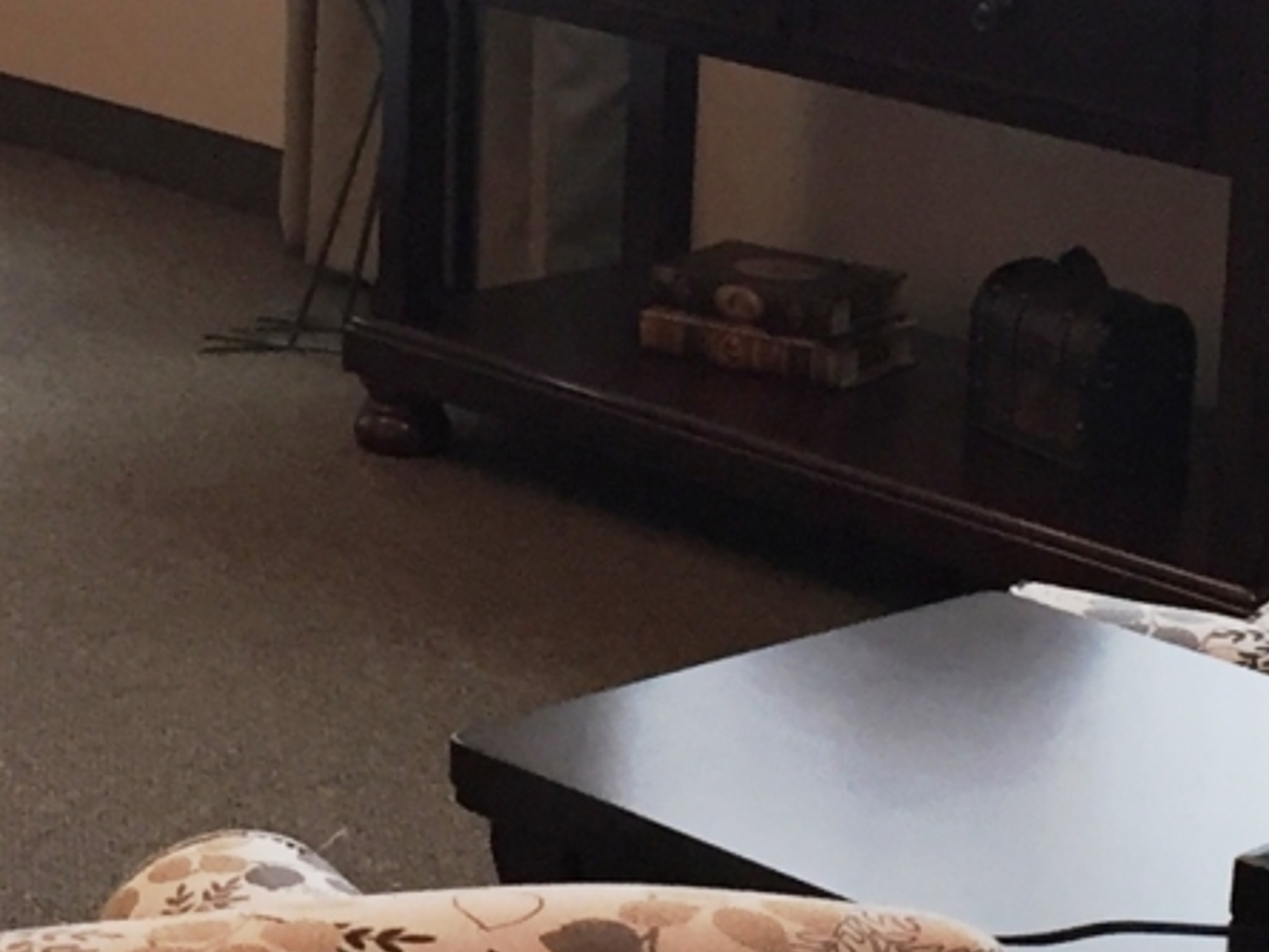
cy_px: 282
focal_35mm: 134
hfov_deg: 14.5
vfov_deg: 11.1
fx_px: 4914
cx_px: 74
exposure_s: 1/40
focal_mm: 4.15
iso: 32
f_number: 2.2
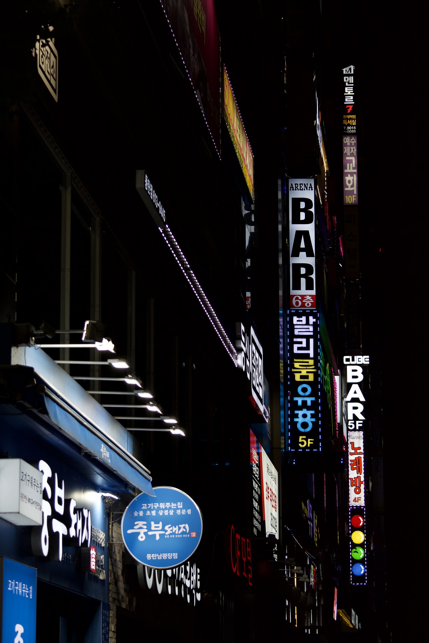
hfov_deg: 13.4
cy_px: 322
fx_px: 1823
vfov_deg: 20.0
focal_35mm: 102
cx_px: 214
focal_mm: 68
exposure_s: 1/400
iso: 800
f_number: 4.5
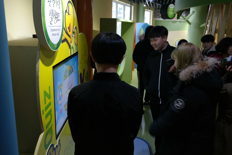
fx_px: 193
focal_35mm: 30
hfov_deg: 61.9
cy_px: 78
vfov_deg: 43.6
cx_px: 116
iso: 800
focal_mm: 20
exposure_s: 1/40
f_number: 3.5
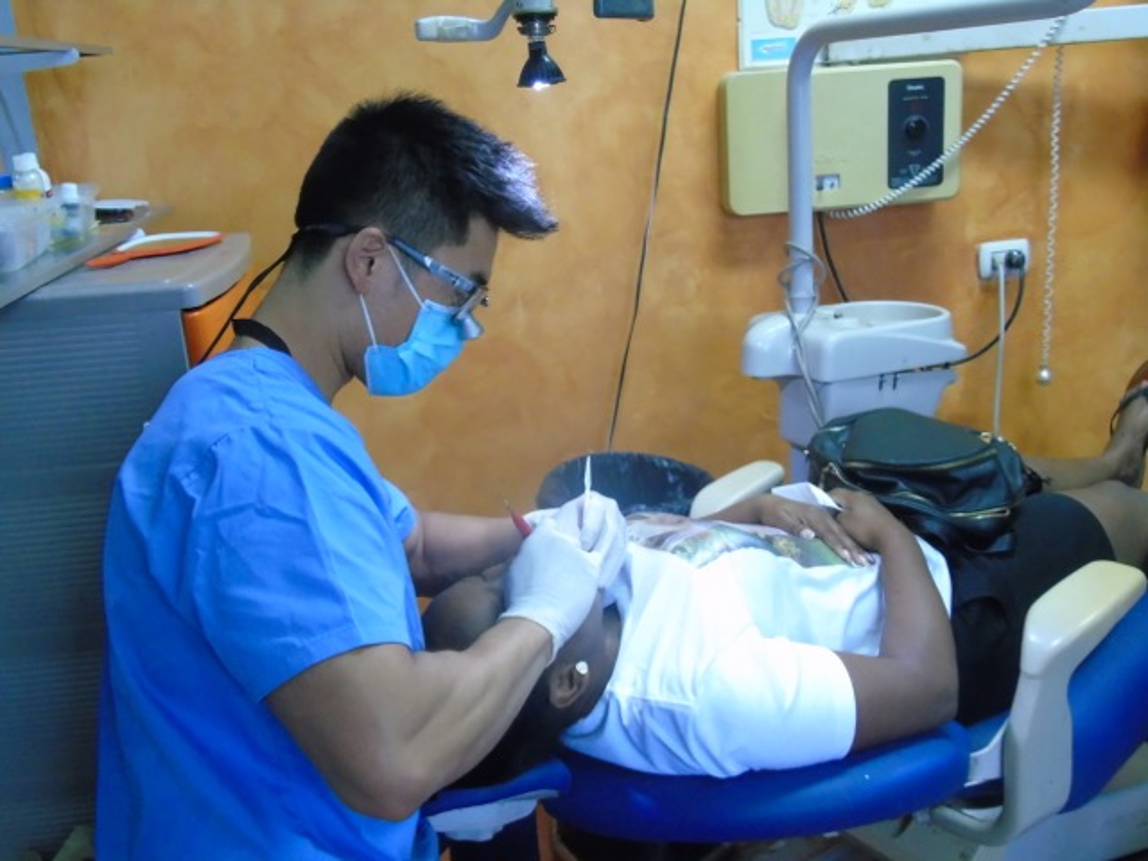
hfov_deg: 54.0
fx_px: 1128
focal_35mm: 34
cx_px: 574
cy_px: 430
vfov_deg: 41.8
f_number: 3.8
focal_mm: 6.1
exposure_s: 1/20
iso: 800
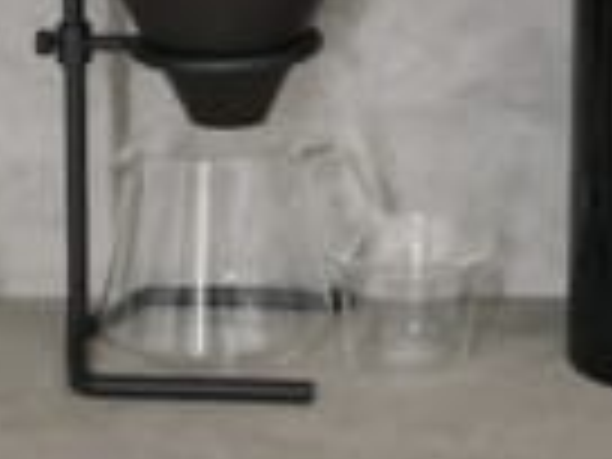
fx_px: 2263
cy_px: -184
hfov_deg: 15.3
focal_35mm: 128
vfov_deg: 11.2
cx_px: 522
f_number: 2.2
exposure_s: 1/30
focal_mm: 4.15
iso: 80
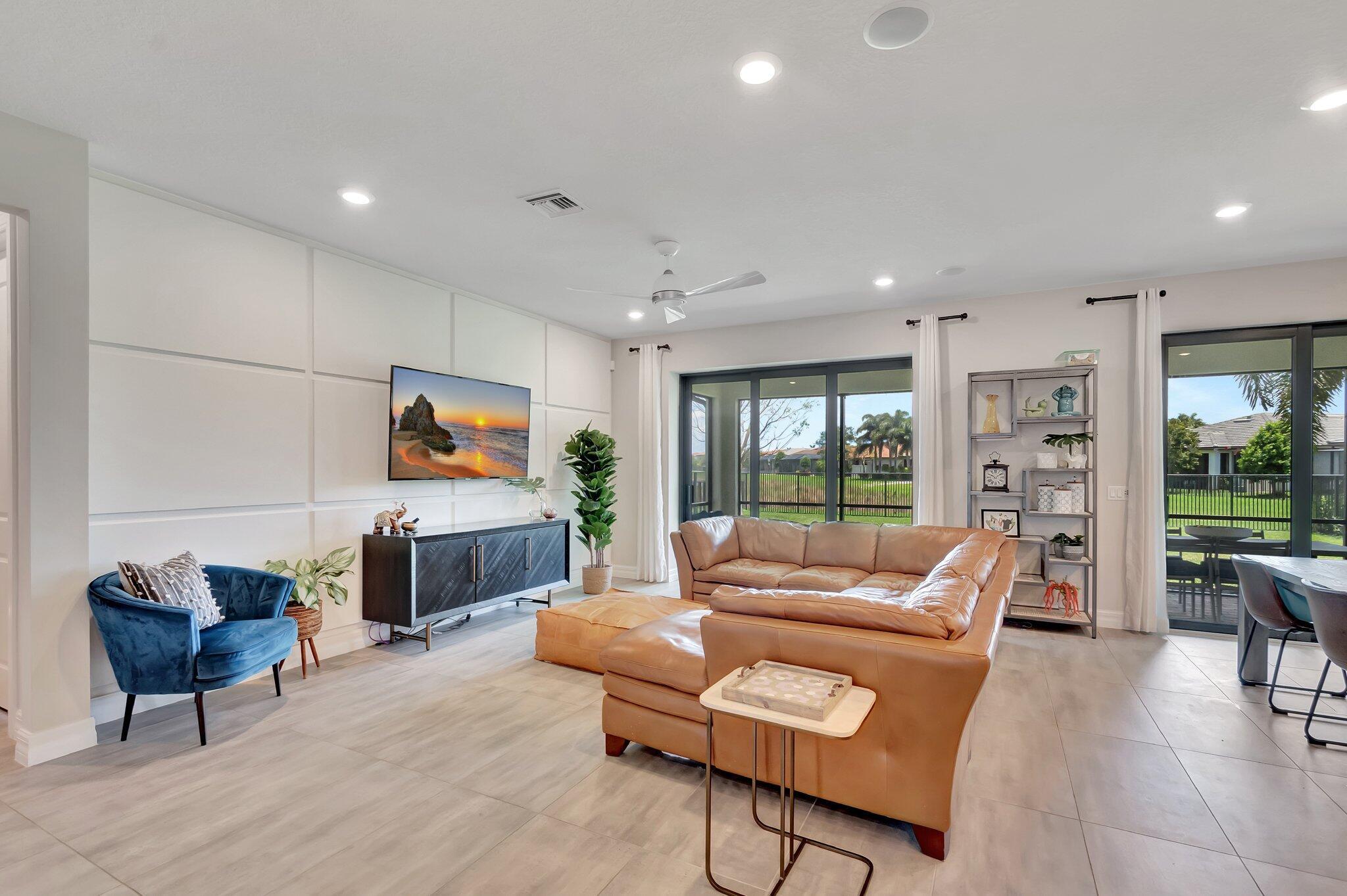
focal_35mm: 15
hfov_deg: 100.4
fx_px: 561
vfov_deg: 77.3
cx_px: 674
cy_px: 448
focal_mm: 10
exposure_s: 1/10
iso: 640
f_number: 8
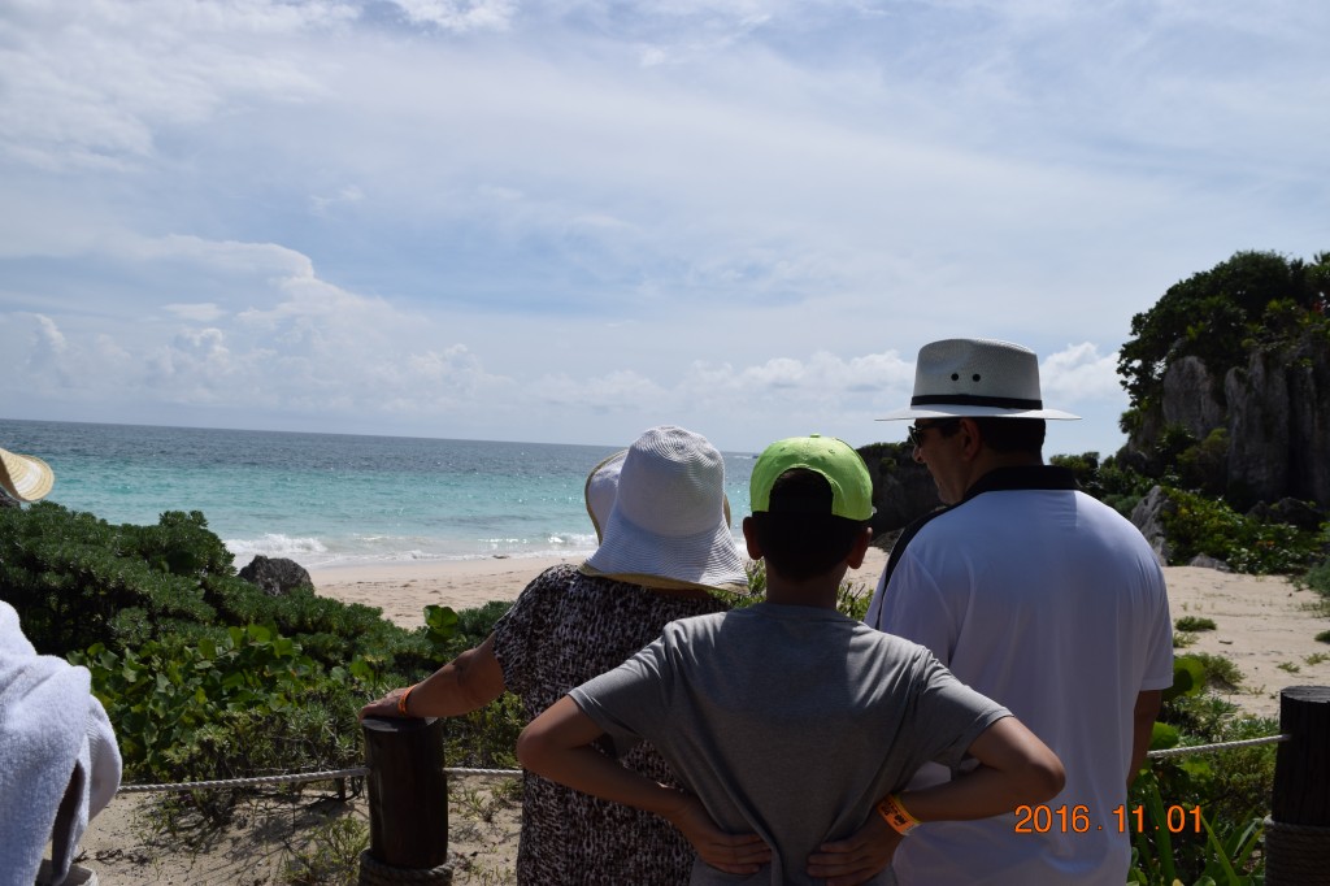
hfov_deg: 59.5
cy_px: 443
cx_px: 665
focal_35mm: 32
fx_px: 1163
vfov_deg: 41.7
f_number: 8
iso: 200
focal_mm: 21
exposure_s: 1/1250
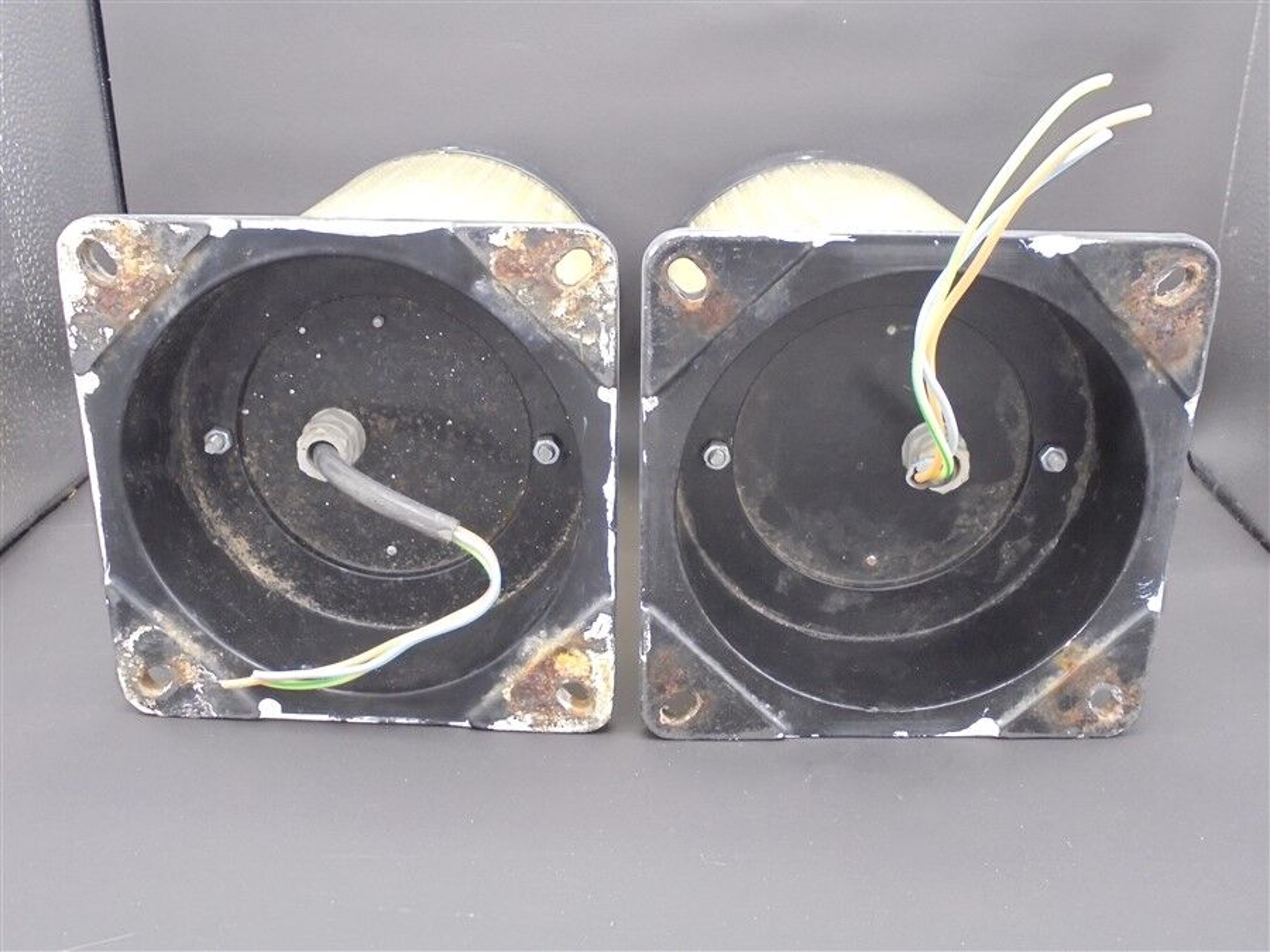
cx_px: 635
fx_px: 1247
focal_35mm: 34
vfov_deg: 41.8
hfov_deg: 54.0
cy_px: 476
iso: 320
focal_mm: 6.1
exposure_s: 1/30
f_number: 4
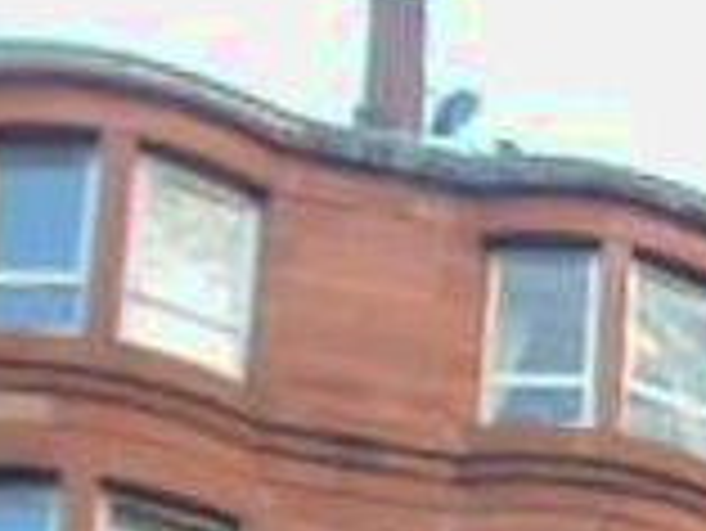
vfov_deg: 13.2
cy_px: 1042
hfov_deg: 16.2
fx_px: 2000
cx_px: 1340
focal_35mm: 98
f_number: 3.1
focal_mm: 4
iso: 80
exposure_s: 1/30
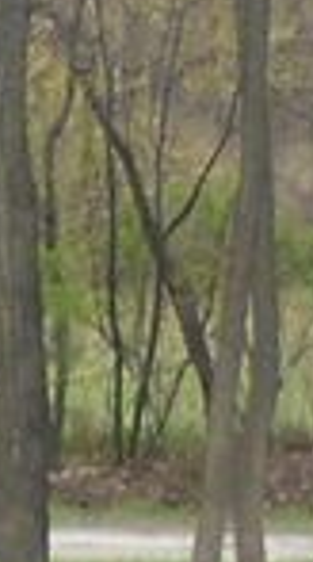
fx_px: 5123
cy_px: 367
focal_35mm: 345
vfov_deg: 6.3
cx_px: -1426
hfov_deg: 3.2
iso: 80
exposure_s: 1/69
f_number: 8.1
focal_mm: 6
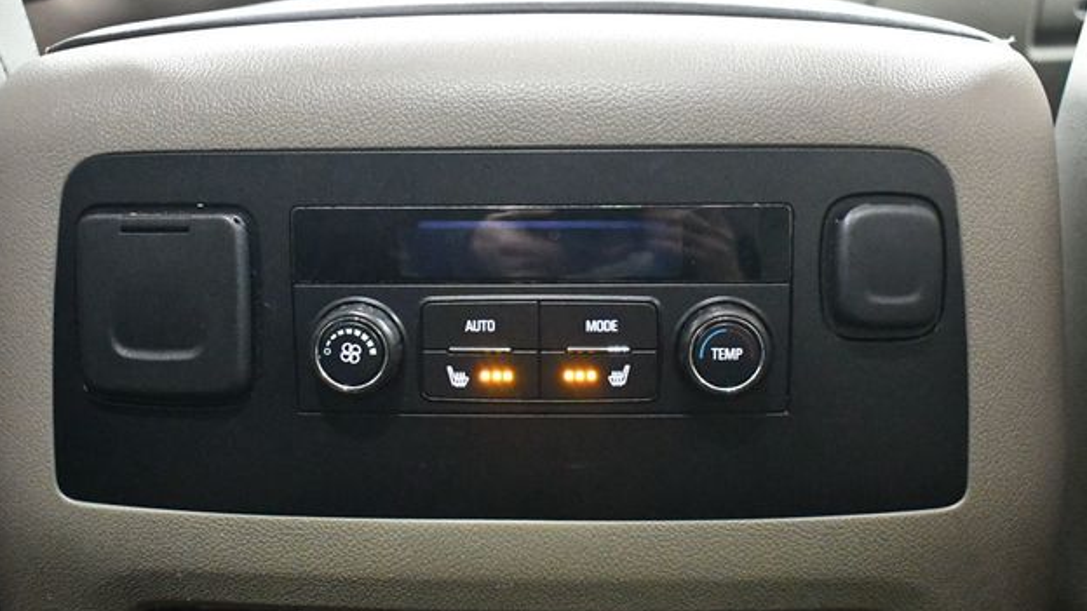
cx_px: 544
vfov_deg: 27.7
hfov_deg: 47.4
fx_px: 1239
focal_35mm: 43
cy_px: 305
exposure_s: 1/40
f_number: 3.8
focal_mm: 20
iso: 12800
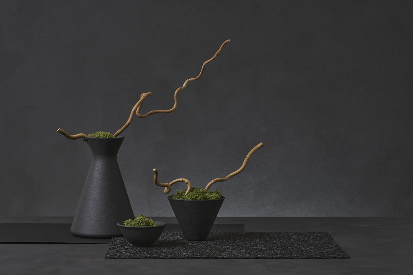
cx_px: 206
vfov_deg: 15.2
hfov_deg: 22.6
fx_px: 1033
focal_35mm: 90
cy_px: 138
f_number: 11
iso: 160
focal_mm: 60
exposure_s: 1.8
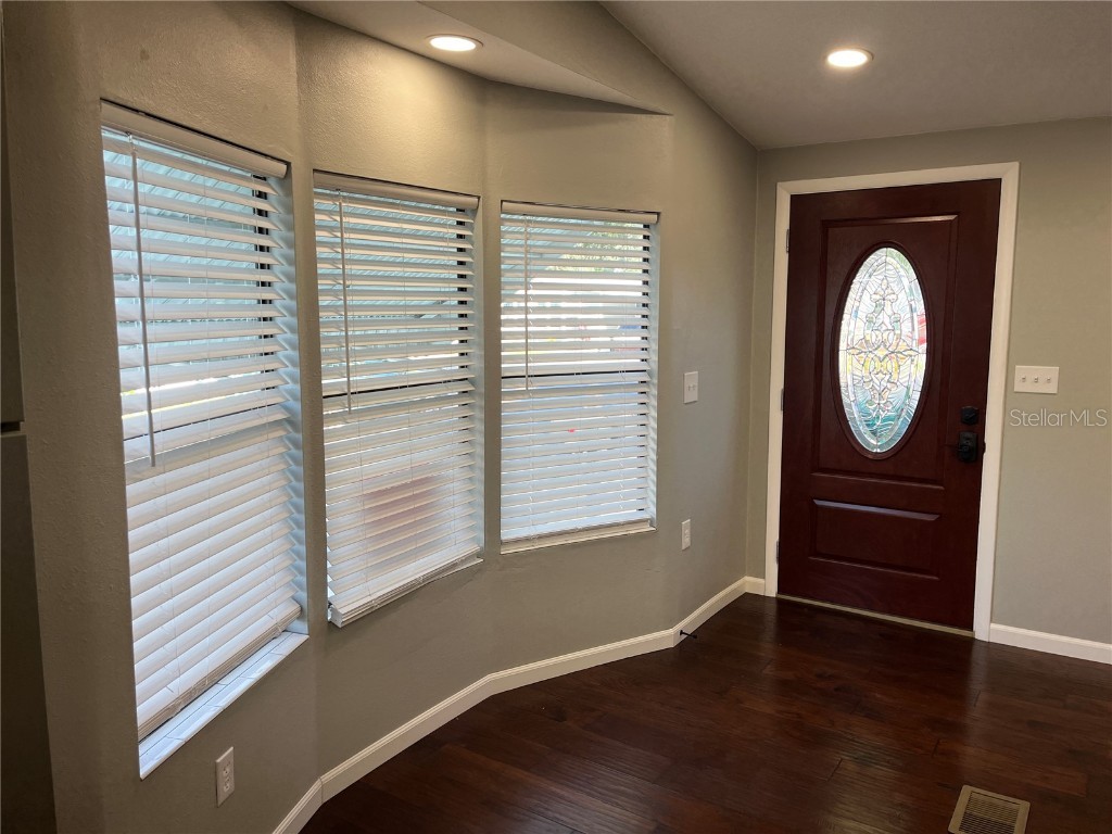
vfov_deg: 53.1
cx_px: 556
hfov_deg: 67.3
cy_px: 417
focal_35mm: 26
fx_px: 835
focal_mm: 5.1
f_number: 1.6
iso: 40
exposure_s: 1/120
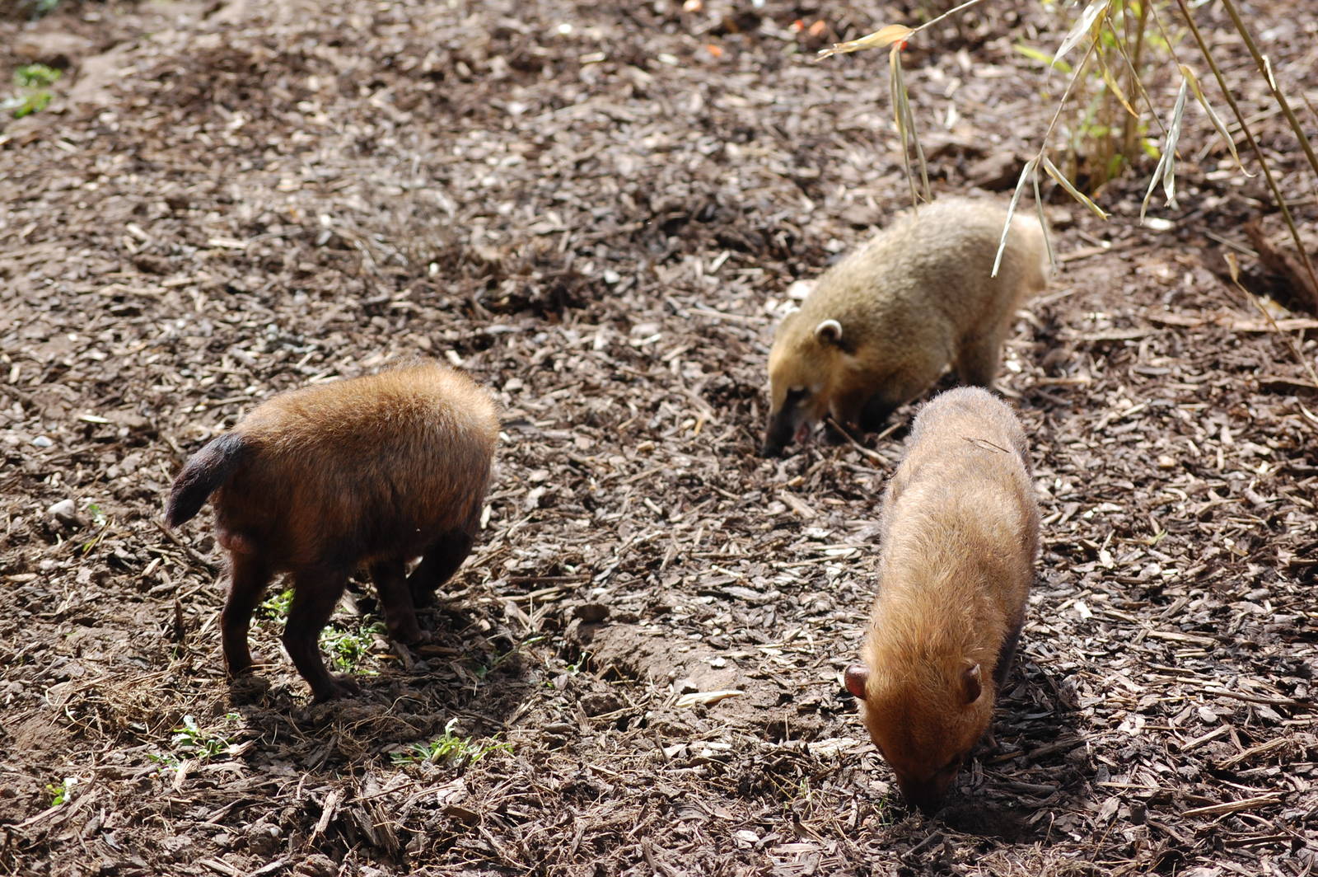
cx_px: 659
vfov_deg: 9.6
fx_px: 5213
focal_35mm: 142
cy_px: 438
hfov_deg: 14.4
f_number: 5.6
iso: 280
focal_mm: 95
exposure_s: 1/500
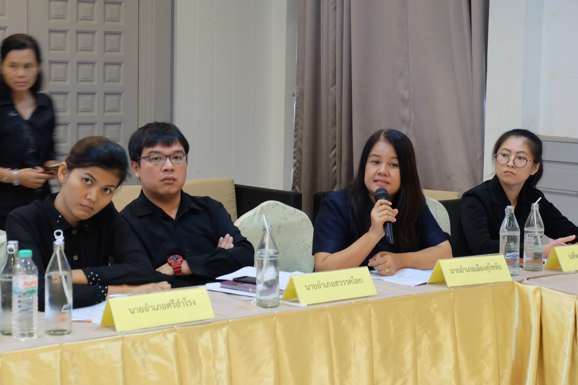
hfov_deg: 27.0
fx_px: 1204
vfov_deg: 18.2
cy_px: 192
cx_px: 289
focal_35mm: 75
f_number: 5.6
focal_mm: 50
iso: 3200
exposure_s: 1/20
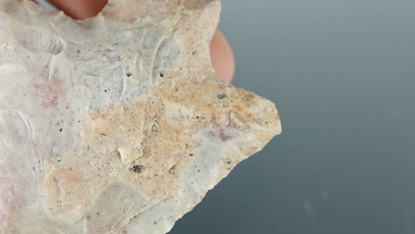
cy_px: 183
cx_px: 124
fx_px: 1343
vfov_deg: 9.9
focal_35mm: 122
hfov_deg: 17.5
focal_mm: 45.4
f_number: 7.1
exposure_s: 1/125
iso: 800
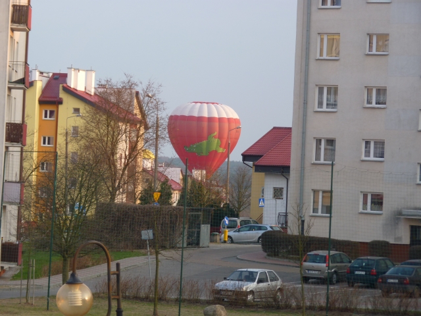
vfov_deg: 7.9
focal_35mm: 188
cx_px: 210
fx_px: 2286
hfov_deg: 10.5
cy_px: 158
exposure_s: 1/125
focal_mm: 33.5
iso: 80
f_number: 3.7
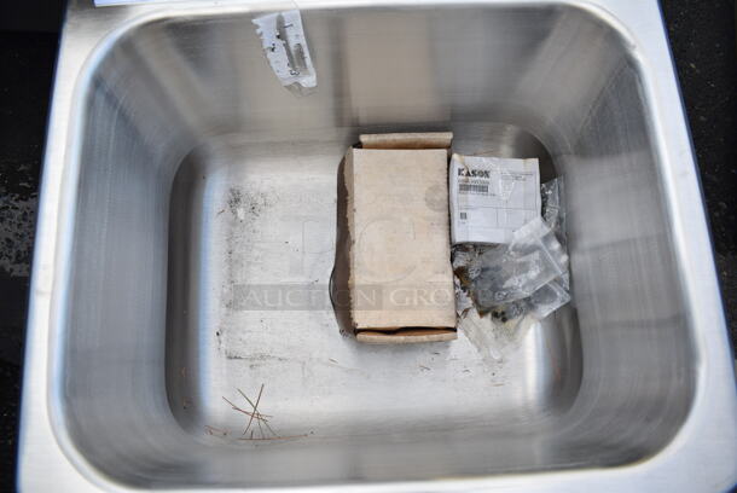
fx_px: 553
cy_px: 246
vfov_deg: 48.0
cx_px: 368
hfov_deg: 67.3
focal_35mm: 27
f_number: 5
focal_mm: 18
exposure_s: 1/100
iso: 100
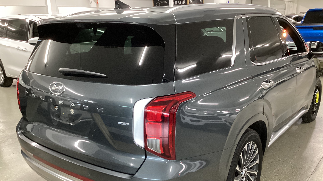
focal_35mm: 34
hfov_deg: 58.0
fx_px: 291
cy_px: 112
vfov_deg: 34.5
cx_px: 161
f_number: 2.4
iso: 400
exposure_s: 1/40
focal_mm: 3.3
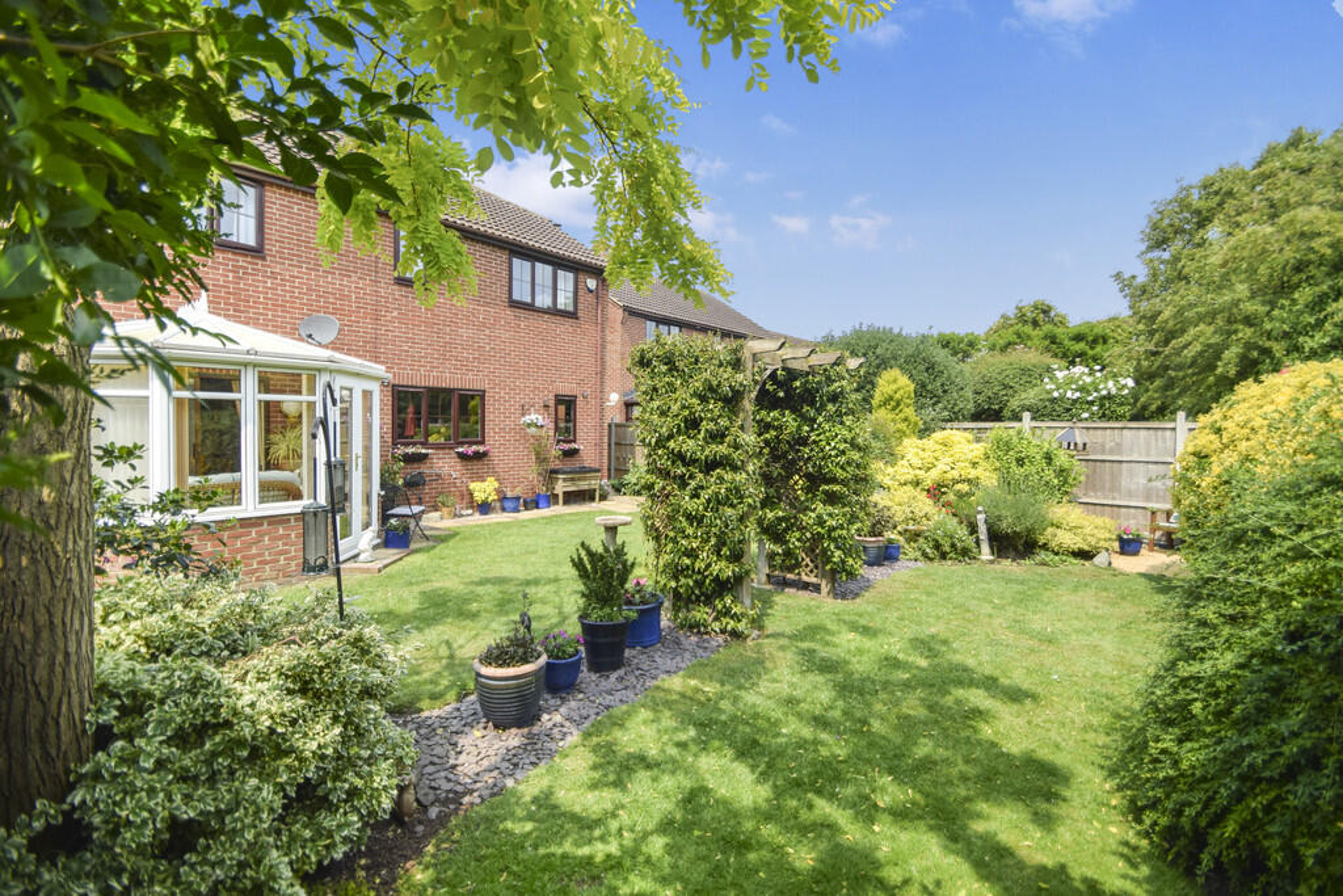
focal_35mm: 15
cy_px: 448
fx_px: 560
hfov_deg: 100.4
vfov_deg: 77.3
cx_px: 672
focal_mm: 10
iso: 100
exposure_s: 1/800
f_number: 9
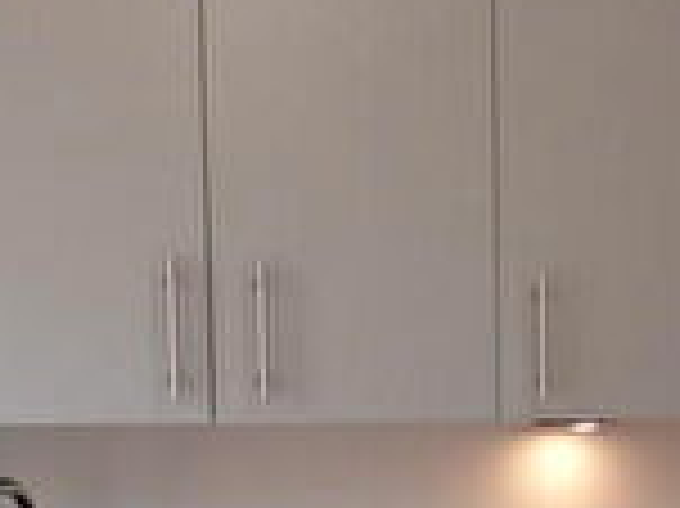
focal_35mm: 93
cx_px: 694
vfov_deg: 15.2
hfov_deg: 20.4
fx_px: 1825
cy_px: 650
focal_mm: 3.58
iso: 100
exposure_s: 1/60
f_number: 2.8
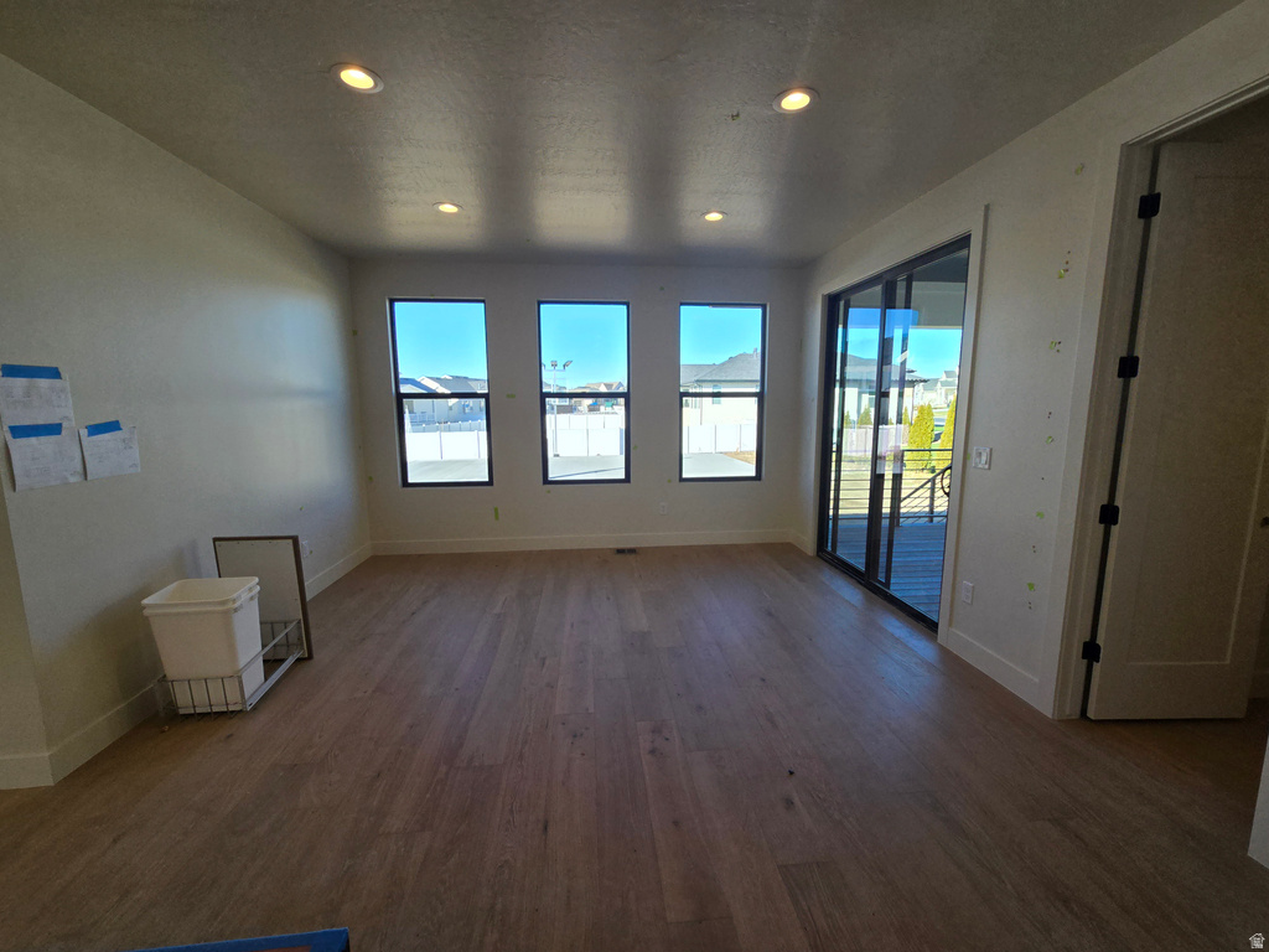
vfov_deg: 89.9
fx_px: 477
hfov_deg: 106.2
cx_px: 634
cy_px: 476
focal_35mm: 13
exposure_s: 1/300
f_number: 2.2
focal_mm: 2.2
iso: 50
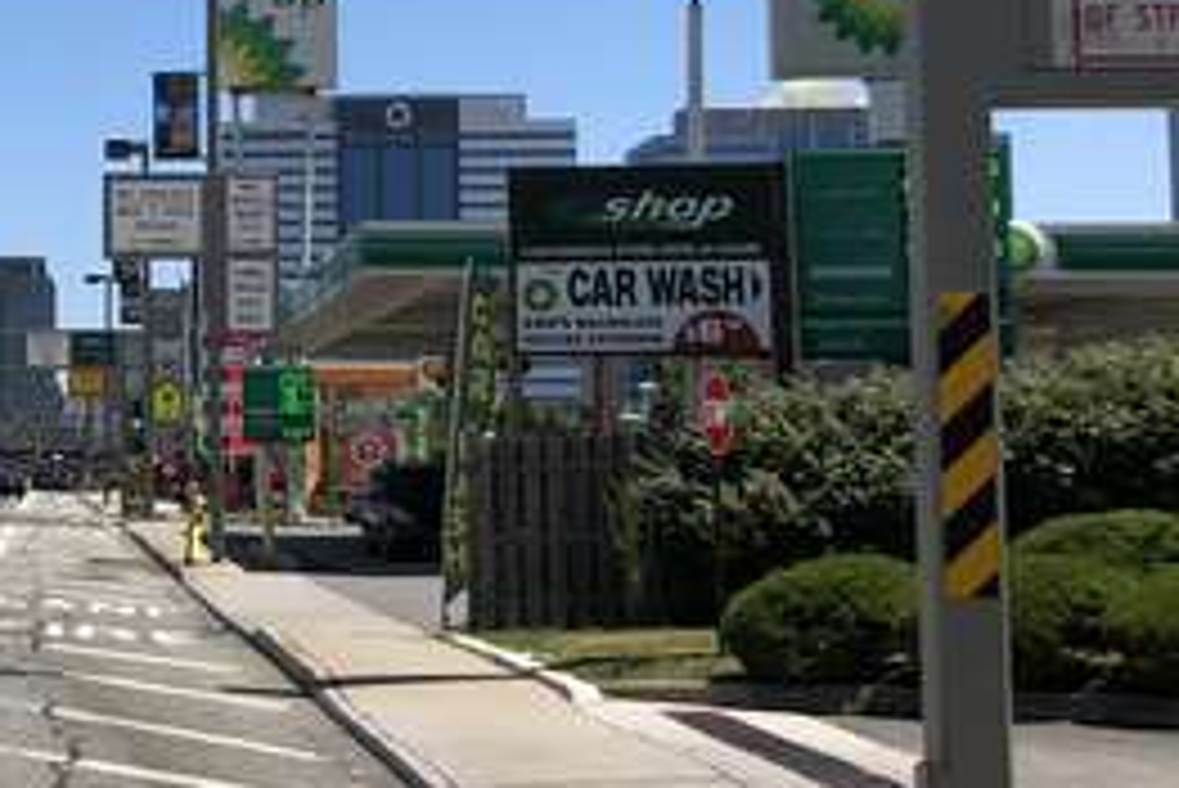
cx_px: -441
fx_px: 2916
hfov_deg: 20.5
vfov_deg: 15.3
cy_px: 203
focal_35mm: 89
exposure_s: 1/2433
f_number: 1.8
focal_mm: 4
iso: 20
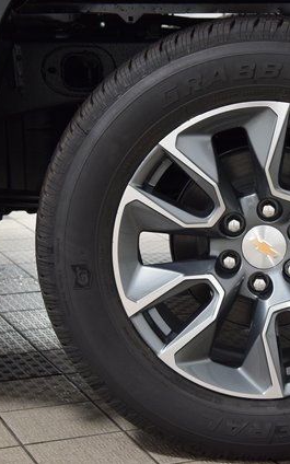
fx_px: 1227
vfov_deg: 21.4
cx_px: 266
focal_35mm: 97
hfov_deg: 13.4
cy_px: 231
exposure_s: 1/15
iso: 1100
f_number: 6.3
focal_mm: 42
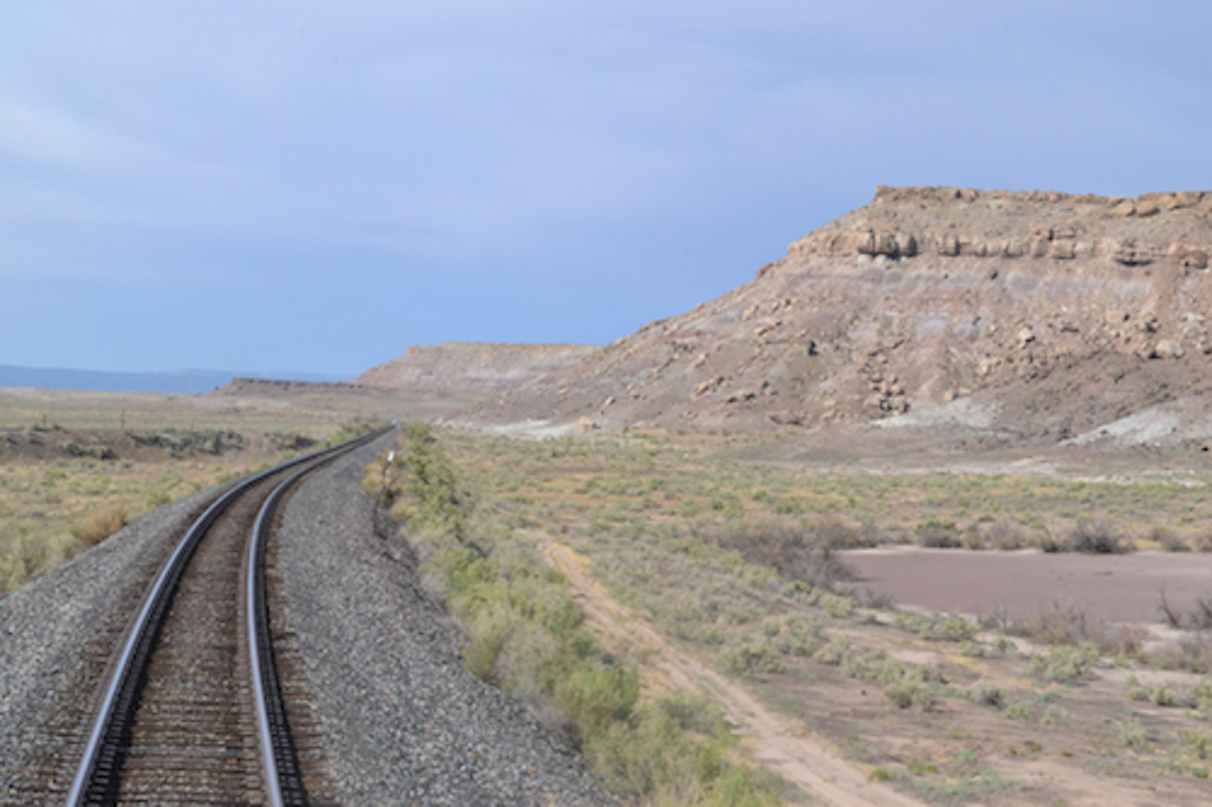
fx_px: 2776
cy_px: 404
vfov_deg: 16.5
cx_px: 606
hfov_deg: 24.6
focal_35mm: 82
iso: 1600
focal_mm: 55
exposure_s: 1/640
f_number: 18
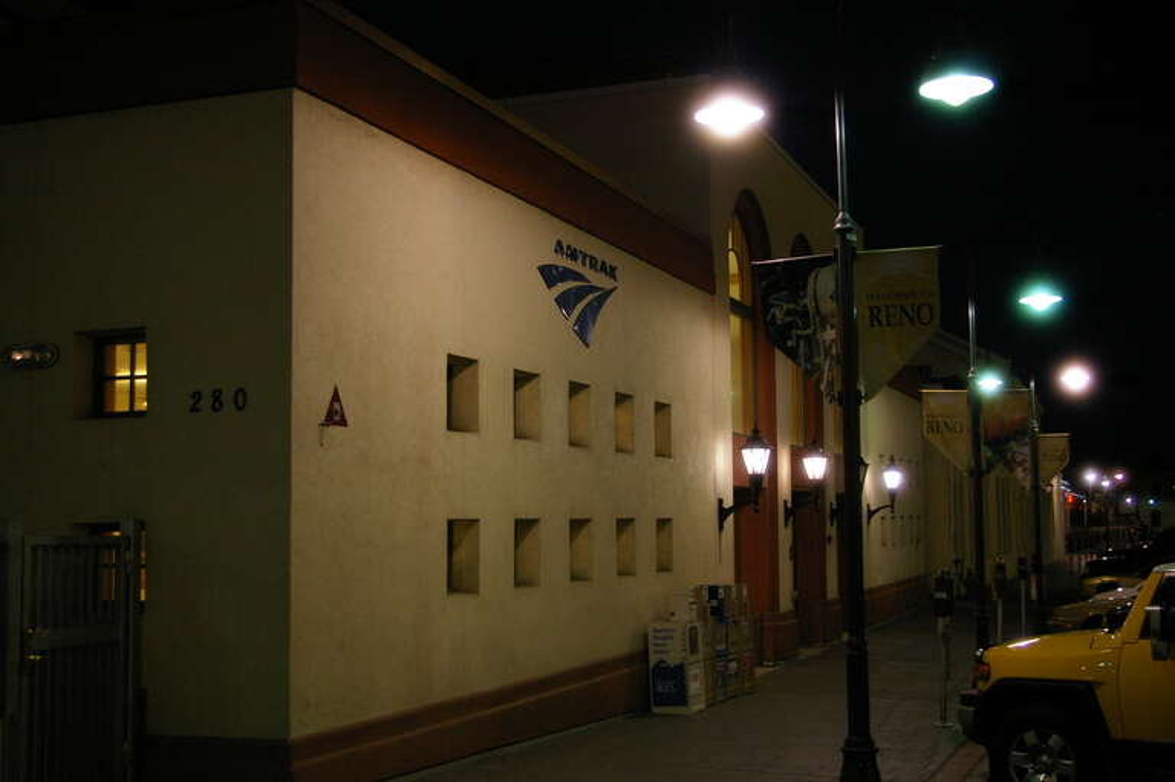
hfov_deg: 42.3
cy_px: 391
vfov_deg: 28.9
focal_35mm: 46
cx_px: 588
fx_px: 1517
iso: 800
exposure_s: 1/60
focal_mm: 31
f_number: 4.5
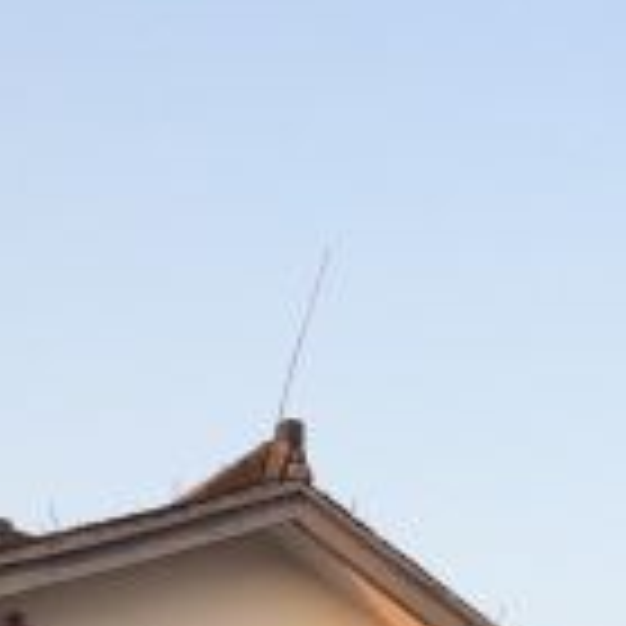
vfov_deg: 12.6
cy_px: 1016
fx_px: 2639
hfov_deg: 13.0
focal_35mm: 129
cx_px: 847
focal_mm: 4.15
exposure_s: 1/354
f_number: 2.2
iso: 32
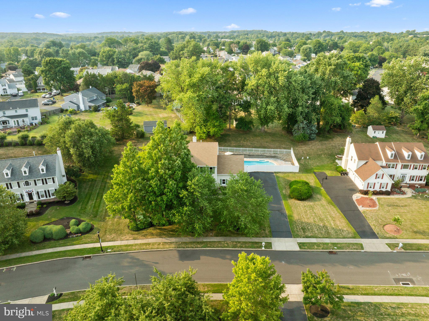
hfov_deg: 71.6
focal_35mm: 24
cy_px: 160
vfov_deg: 56.8
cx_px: 214
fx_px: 297
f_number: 11
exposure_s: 1/50
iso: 100
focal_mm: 12.29
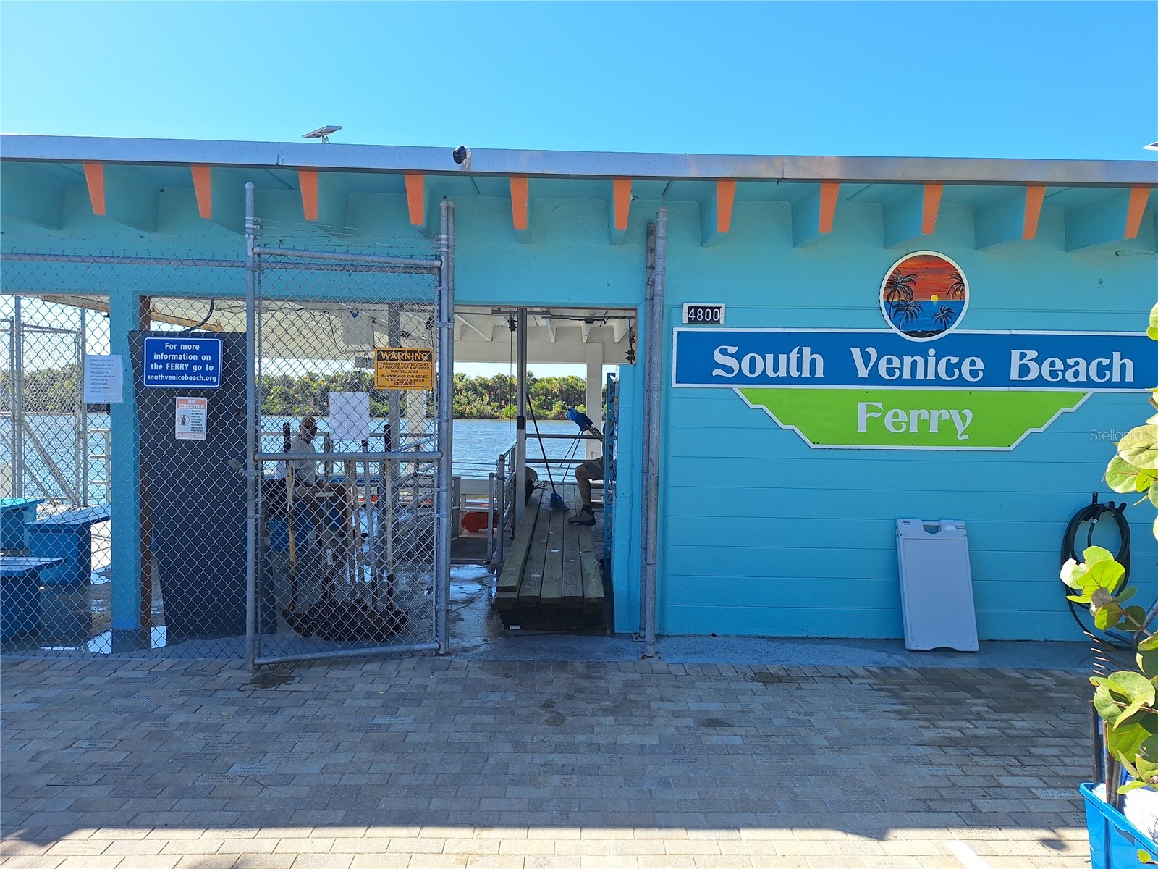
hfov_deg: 73.9
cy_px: 434
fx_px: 769
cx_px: 579
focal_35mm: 23
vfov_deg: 58.9
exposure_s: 1/1563
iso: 40
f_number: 1.8
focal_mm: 5.54
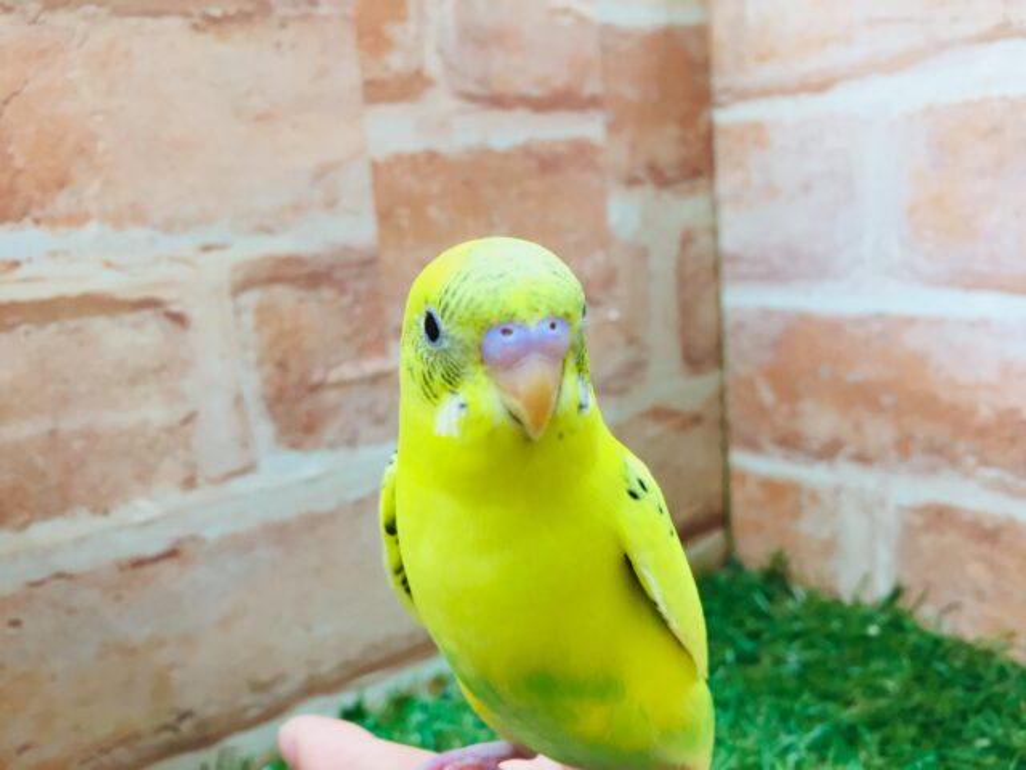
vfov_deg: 48.2
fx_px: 860
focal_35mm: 29
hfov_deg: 61.7
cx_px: 513
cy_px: 385
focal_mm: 4.15
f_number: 2.2
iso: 80
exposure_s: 1/30
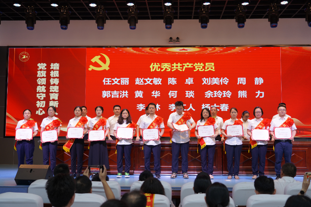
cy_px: 102
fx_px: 363
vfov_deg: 31.9
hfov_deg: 46.4
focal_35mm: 42
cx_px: 159
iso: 250
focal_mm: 41
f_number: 4
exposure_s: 1/50
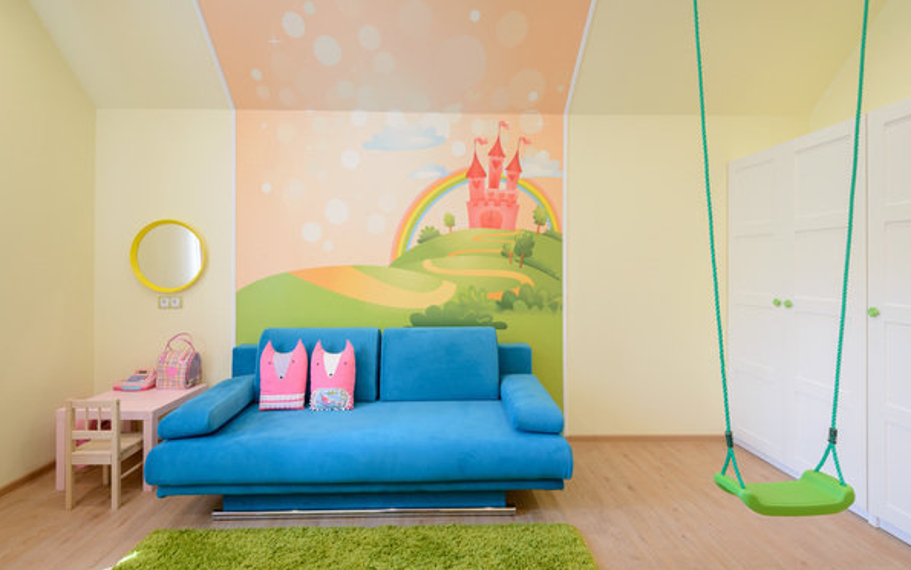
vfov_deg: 67.9
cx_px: 449
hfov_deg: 94.4
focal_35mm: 17
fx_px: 422
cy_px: 267
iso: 100
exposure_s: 1/2
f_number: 10
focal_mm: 16
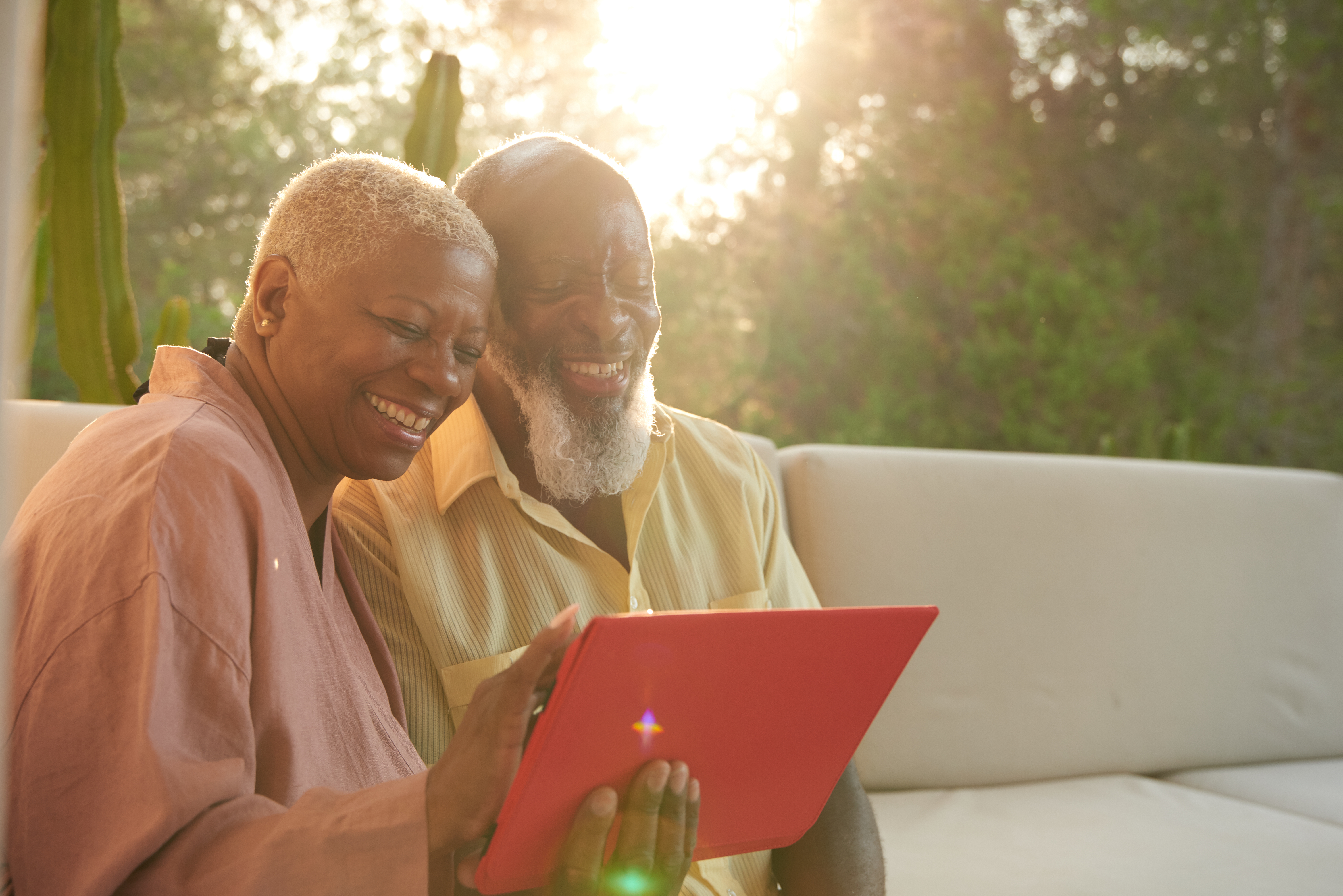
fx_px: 1679
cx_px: 672
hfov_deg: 43.6
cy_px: 448
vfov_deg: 29.9
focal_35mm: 45
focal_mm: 45
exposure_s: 1/160
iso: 400
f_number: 4
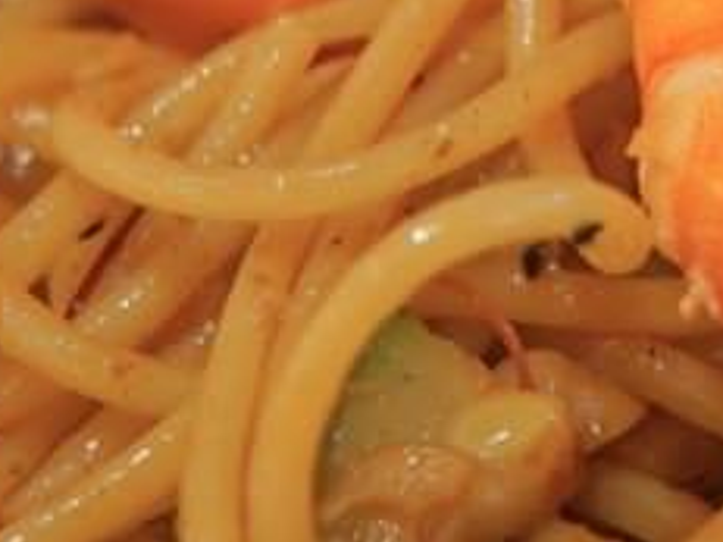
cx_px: 1117
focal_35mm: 187
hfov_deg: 10.2
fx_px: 3904
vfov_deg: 7.8
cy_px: -166
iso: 400
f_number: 4
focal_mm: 30
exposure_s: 1/60
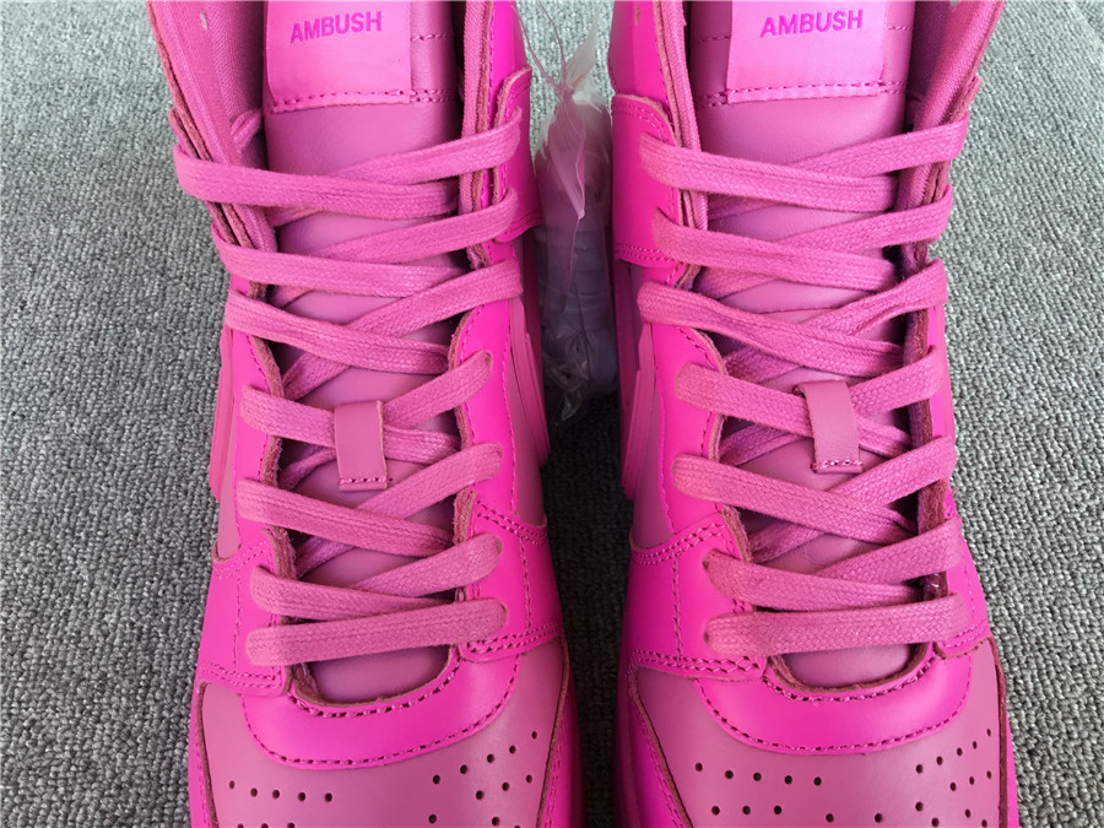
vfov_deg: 45.4
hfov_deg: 58.4
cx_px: 552
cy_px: 414
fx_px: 989
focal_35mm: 31
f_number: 2.4
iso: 40
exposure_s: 1/100
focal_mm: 3.3
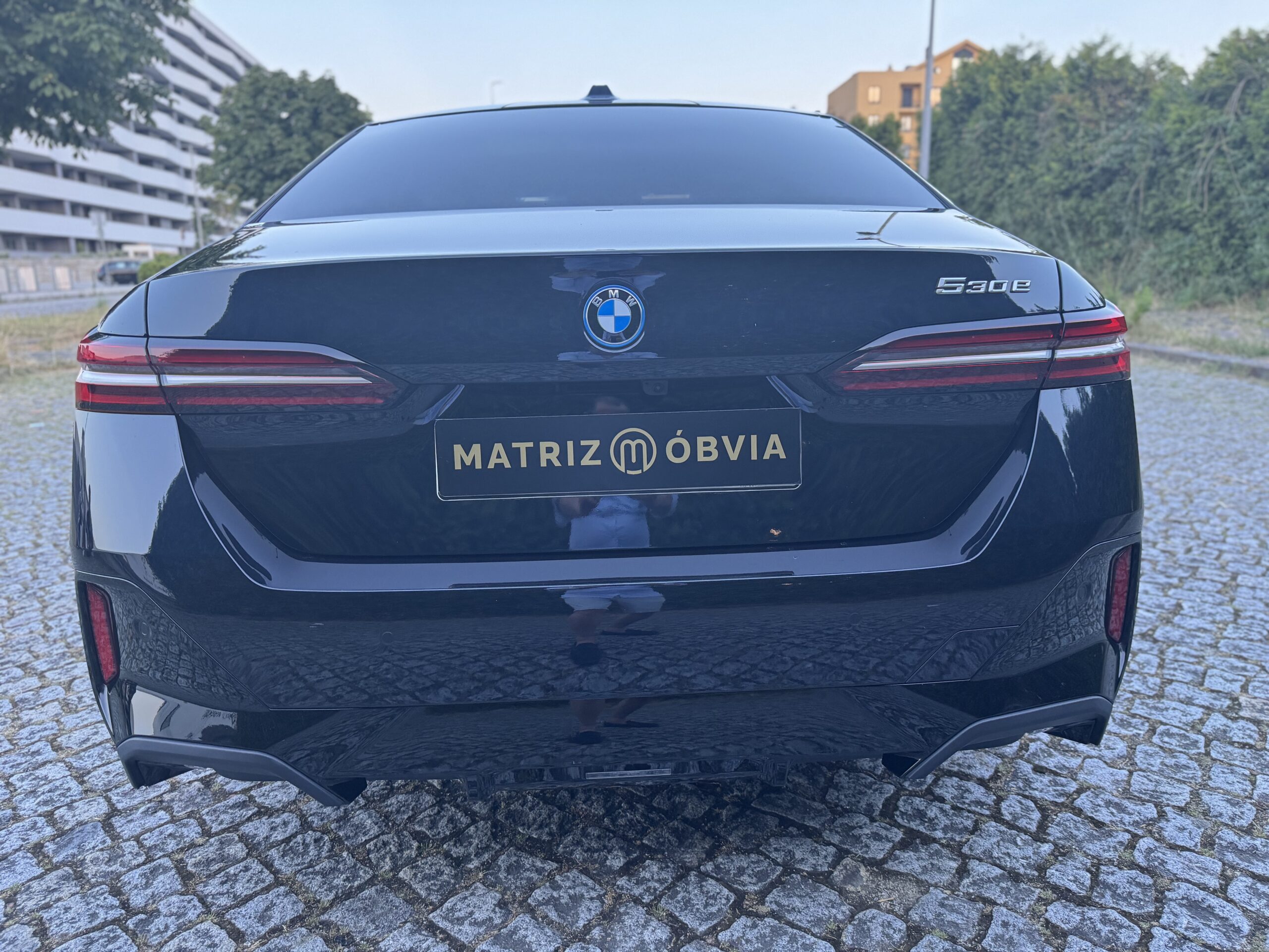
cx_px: 634
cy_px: 476
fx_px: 880
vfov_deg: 56.8
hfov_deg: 71.6
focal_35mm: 24
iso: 200
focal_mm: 6.76
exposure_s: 1/112
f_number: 1.78
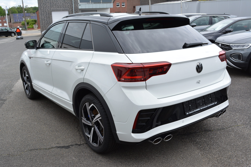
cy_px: 84
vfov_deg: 36.9
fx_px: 251
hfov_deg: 53.1
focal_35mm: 36
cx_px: 126
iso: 320
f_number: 9
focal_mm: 24
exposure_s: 1/320
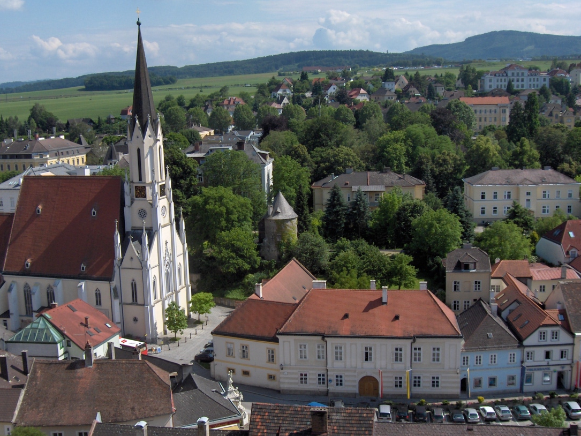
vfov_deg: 31.5
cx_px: 263
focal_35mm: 46
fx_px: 772
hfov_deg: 41.2
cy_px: 254
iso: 100
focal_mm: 8
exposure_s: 1/559
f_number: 4.8
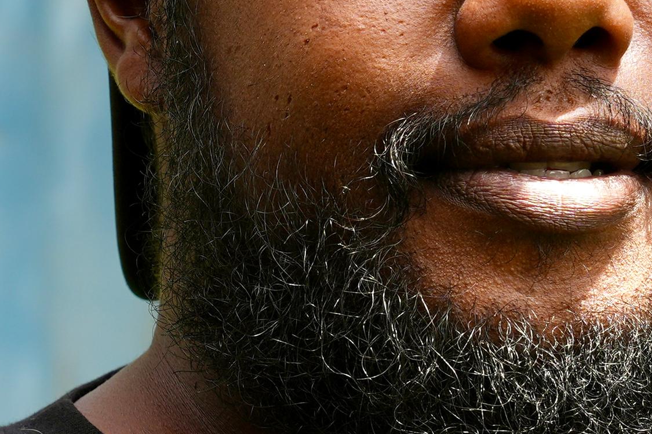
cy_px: 260
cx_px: 281
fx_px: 5632
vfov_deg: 4.4
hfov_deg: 6.6
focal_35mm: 311
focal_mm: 70
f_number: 8
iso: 160
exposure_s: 1/160
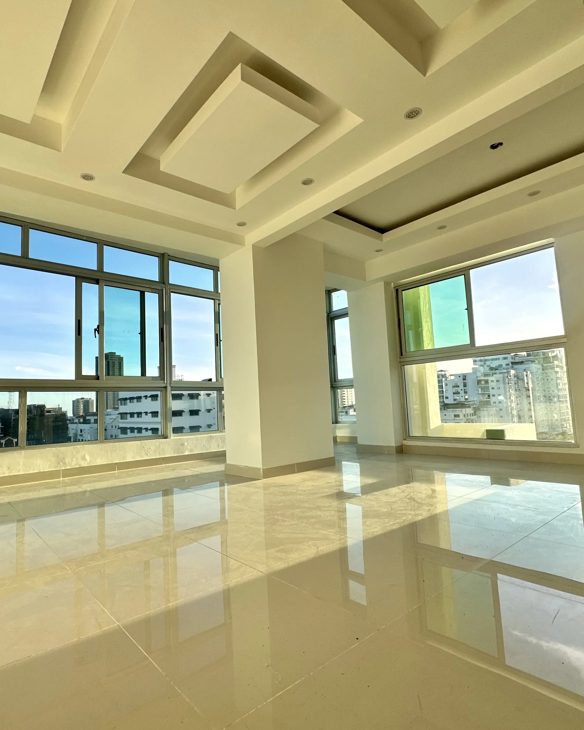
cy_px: 367
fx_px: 410
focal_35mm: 19
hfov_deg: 70.6
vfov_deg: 83.3
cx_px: 259
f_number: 2.2
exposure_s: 1/703
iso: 40
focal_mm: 2.22
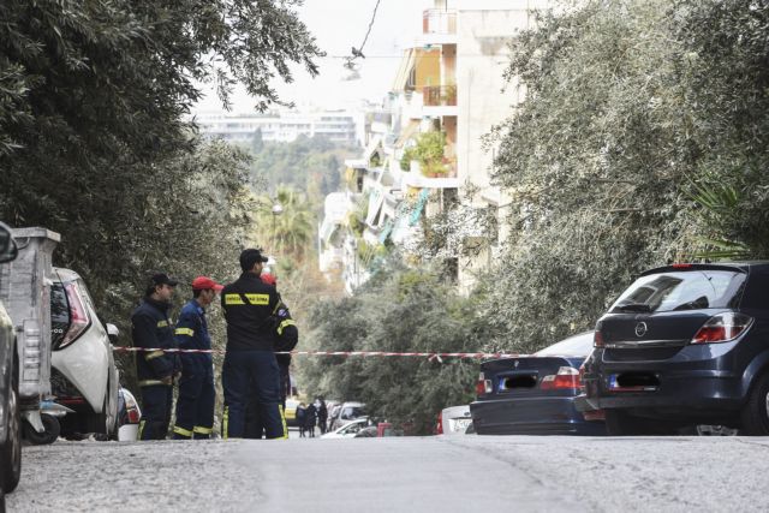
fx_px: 4273
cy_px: 256
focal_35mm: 200
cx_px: 384
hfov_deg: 10.3
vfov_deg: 6.9
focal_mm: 200
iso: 400
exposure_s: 1/100
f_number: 13
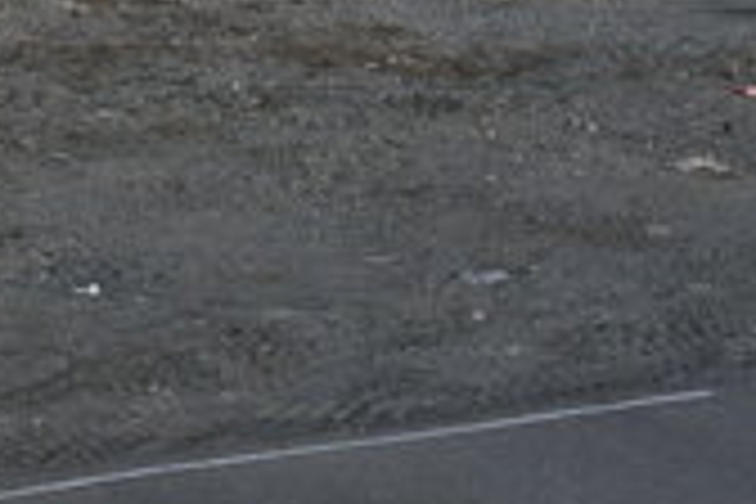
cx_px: 608
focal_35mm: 125
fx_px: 2625
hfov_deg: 16.3
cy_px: -171
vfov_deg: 10.7
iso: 1600
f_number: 16
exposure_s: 1/1000
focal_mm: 26
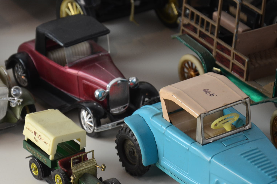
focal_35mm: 254
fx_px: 1949
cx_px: 134
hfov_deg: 8.1
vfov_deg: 5.4
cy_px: 101
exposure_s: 1/60
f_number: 5.6
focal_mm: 105
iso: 500
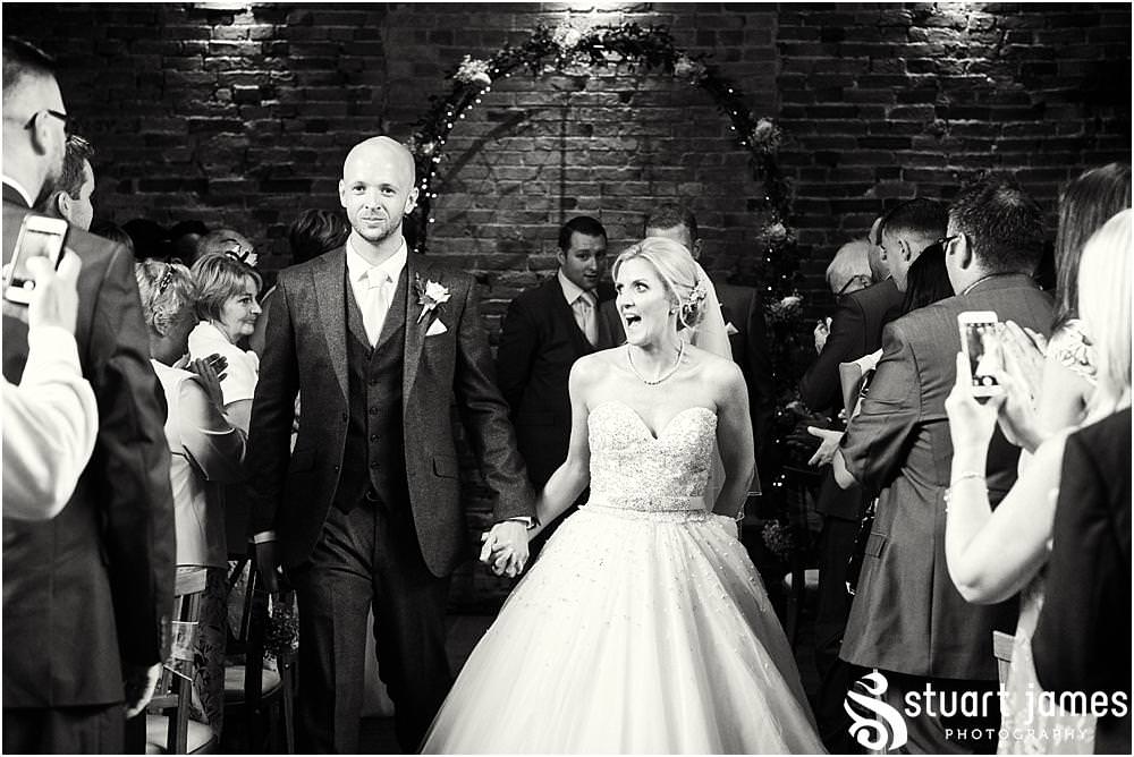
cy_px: 378
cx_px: 567
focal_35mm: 75
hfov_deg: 27.0
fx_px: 2364
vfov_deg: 18.2
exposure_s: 1/500
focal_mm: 50
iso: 6400
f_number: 2.8
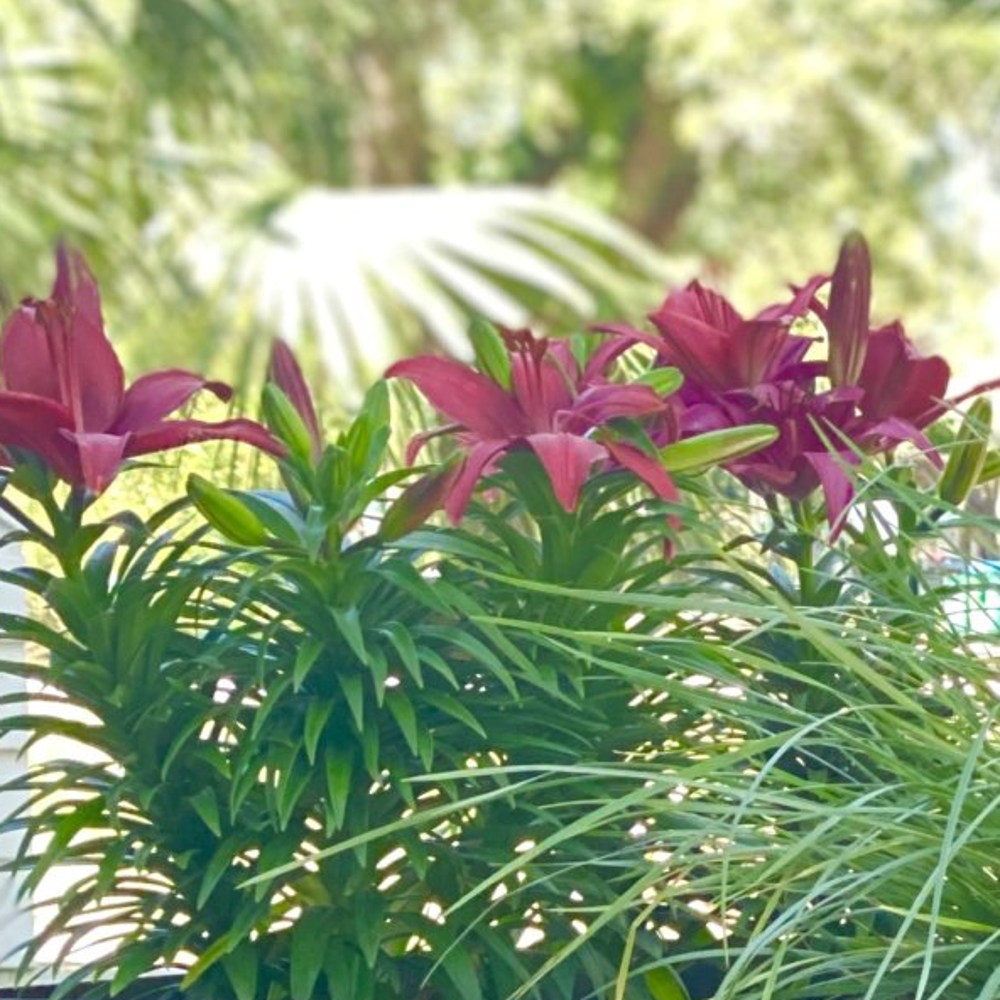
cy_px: 1458
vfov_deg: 10.6
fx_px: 5197
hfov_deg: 10.9
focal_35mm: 159
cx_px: 949
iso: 100
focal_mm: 6
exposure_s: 1/122
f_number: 2
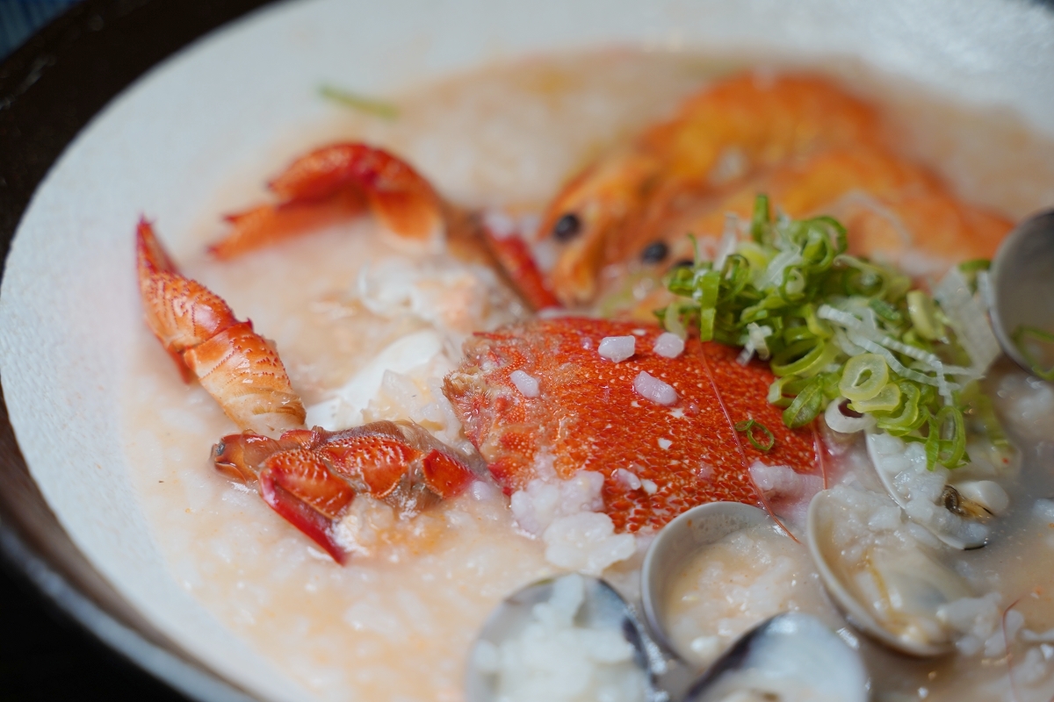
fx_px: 2196
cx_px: 527
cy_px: 351
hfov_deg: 27.0
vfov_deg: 18.2
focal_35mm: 75
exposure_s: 1/80
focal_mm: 75
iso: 100
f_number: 4
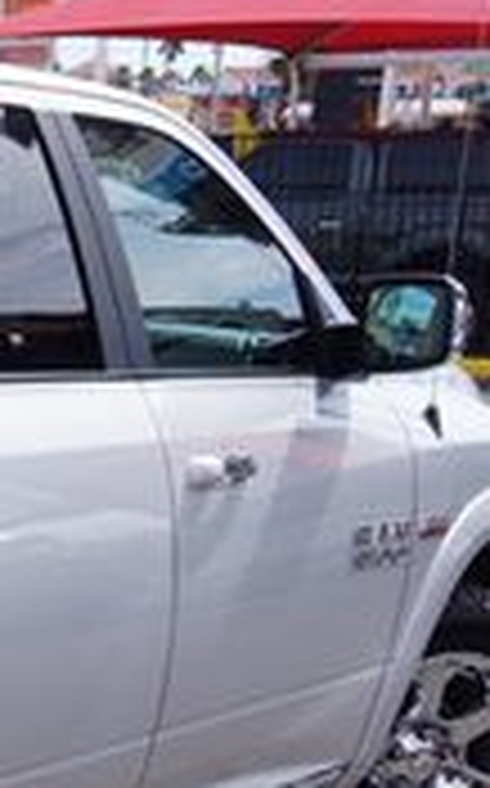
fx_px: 2399
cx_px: -719
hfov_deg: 10.1
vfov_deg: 18.2
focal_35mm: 112
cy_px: 779
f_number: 13
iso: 100
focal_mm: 20
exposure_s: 1/80
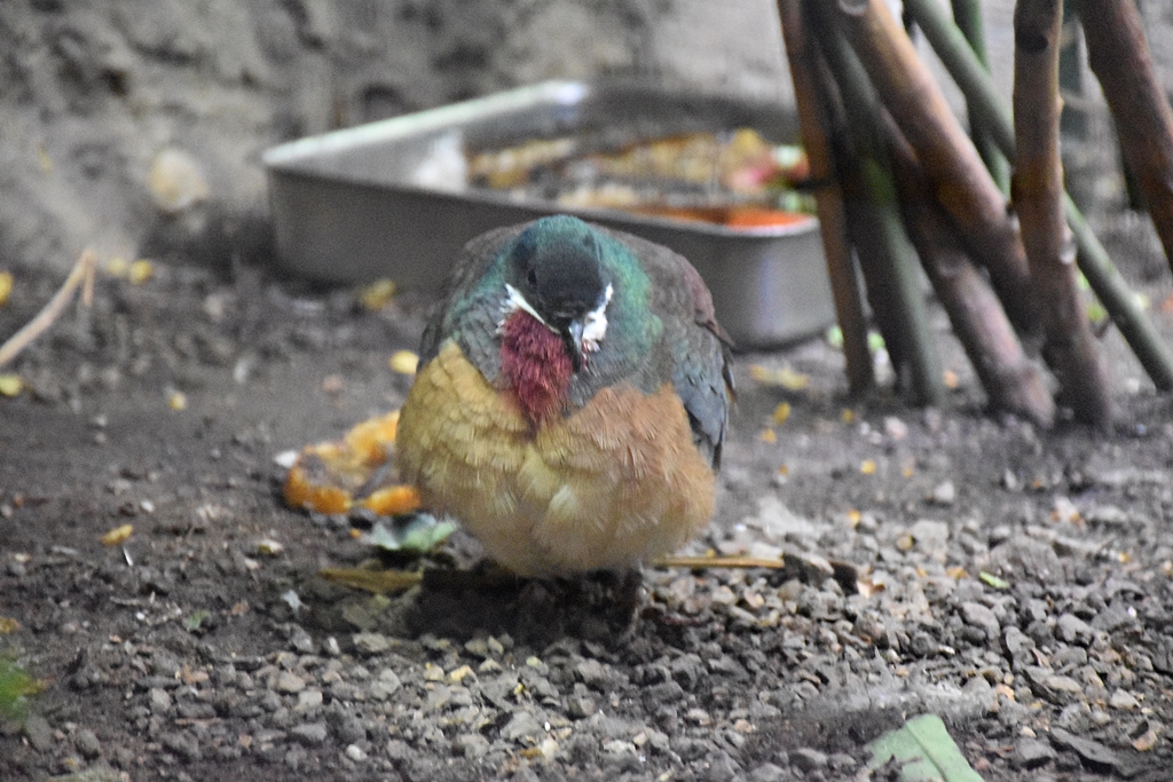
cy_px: 391
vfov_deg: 6.5
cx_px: 586
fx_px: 6843
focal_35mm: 210
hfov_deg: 9.8
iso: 12800
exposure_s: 1/15
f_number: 5.6
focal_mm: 140
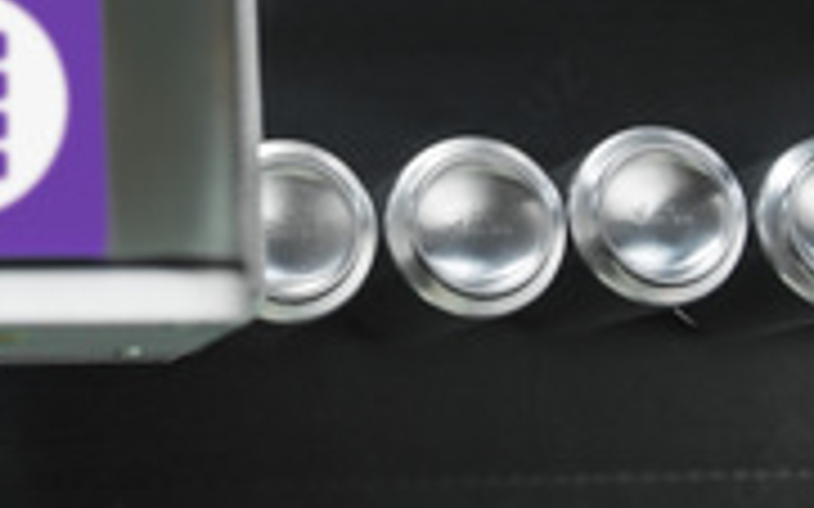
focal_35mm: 79
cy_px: 155
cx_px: 13
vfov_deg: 16.5
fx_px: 1752
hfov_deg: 25.0
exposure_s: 1/40
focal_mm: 35
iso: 640
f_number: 5.6
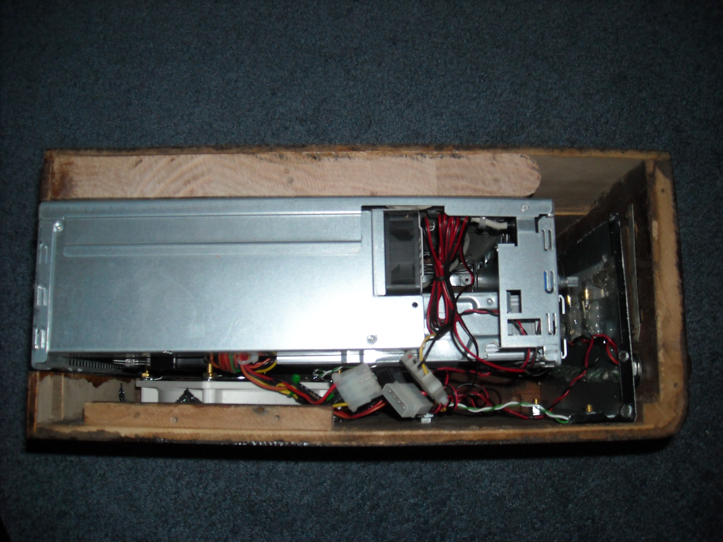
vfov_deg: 40.7
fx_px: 731
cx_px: 362
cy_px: 271
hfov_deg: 52.6
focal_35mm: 35
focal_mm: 5.7
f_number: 2.8
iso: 200
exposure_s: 1/60
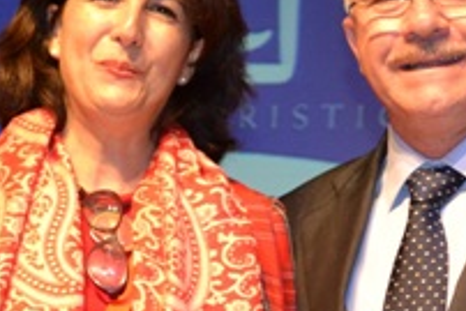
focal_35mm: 200
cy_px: 266
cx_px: 330
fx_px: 2591
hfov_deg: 10.3
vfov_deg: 6.9
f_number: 5
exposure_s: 1/60
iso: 2500
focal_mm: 42
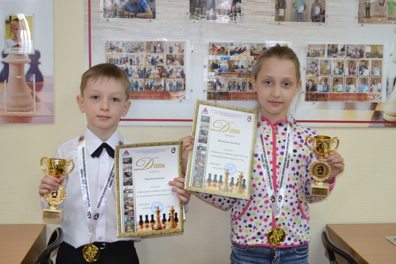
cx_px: 198
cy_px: 132
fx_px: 594
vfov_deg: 25.1
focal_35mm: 54
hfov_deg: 36.9
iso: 1400
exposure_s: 1/60
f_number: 5
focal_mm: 36
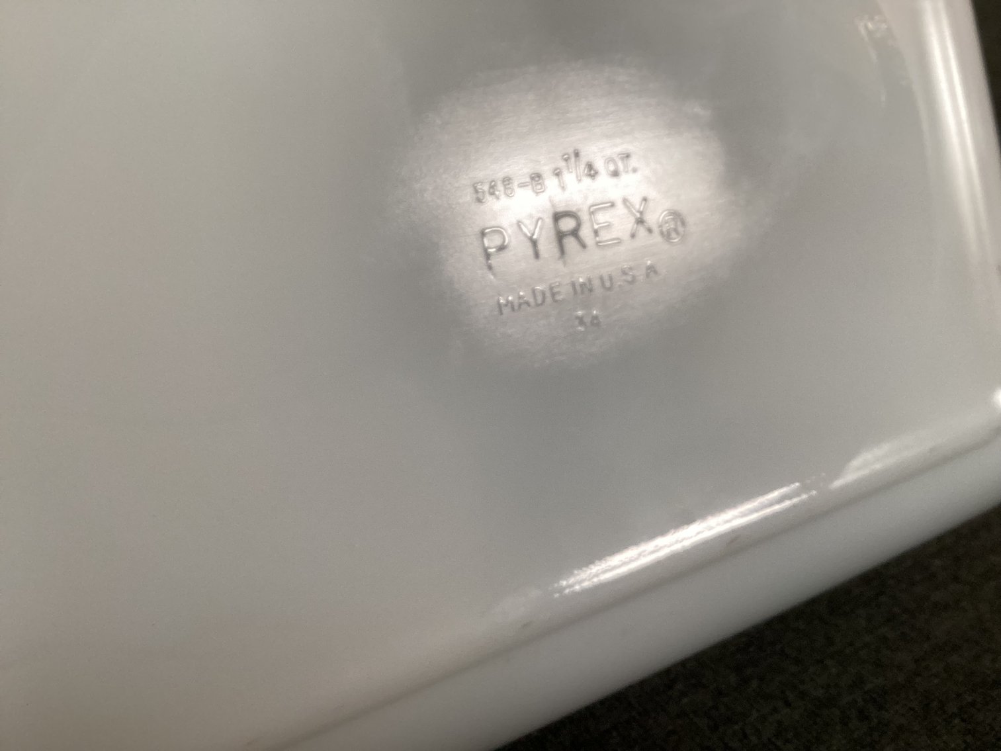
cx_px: 500
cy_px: 376
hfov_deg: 58.3
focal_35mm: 31
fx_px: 897
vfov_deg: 45.4
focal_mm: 3.3
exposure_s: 1/120
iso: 64
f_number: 2.4
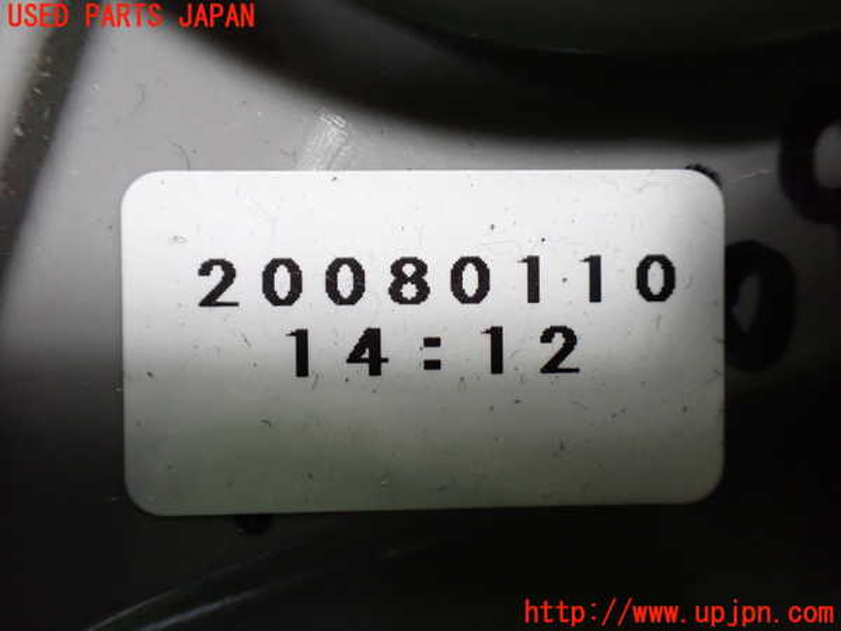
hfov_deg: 60.0
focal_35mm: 30
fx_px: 729
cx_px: 420
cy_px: 316
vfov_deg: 46.8
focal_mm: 5.4
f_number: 2.3
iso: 800
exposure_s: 1/40
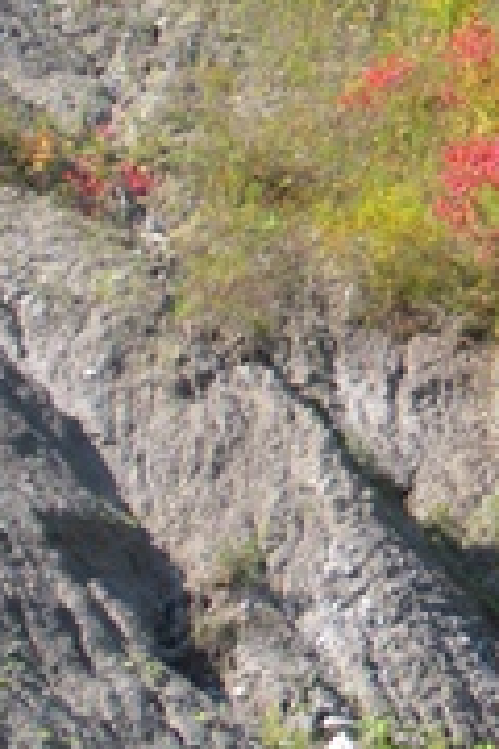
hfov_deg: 10.4
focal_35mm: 125
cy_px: 25
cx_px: 869
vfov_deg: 16.1
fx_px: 2599
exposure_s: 1/295
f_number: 3.5
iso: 64
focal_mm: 6.3
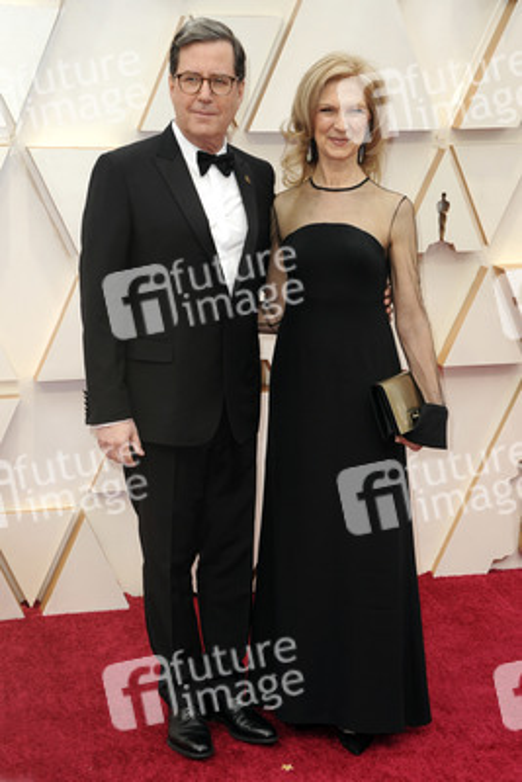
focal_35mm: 65
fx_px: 1412
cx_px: 261
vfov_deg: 30.9
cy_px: 391
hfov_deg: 20.9
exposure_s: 1/250
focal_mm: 65
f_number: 7.1
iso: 800
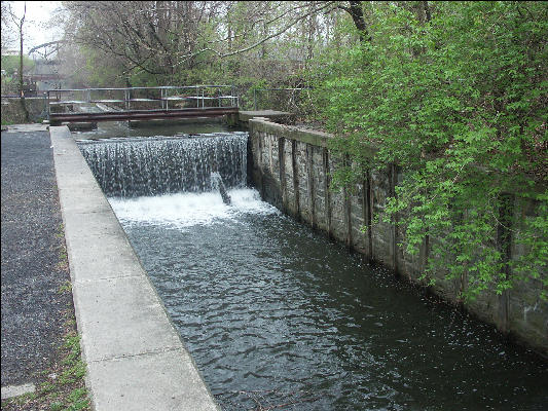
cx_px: 274
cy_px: 206
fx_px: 618
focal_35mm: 39
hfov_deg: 47.9
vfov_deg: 36.8
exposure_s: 1/80
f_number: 3.5
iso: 100
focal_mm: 10.02
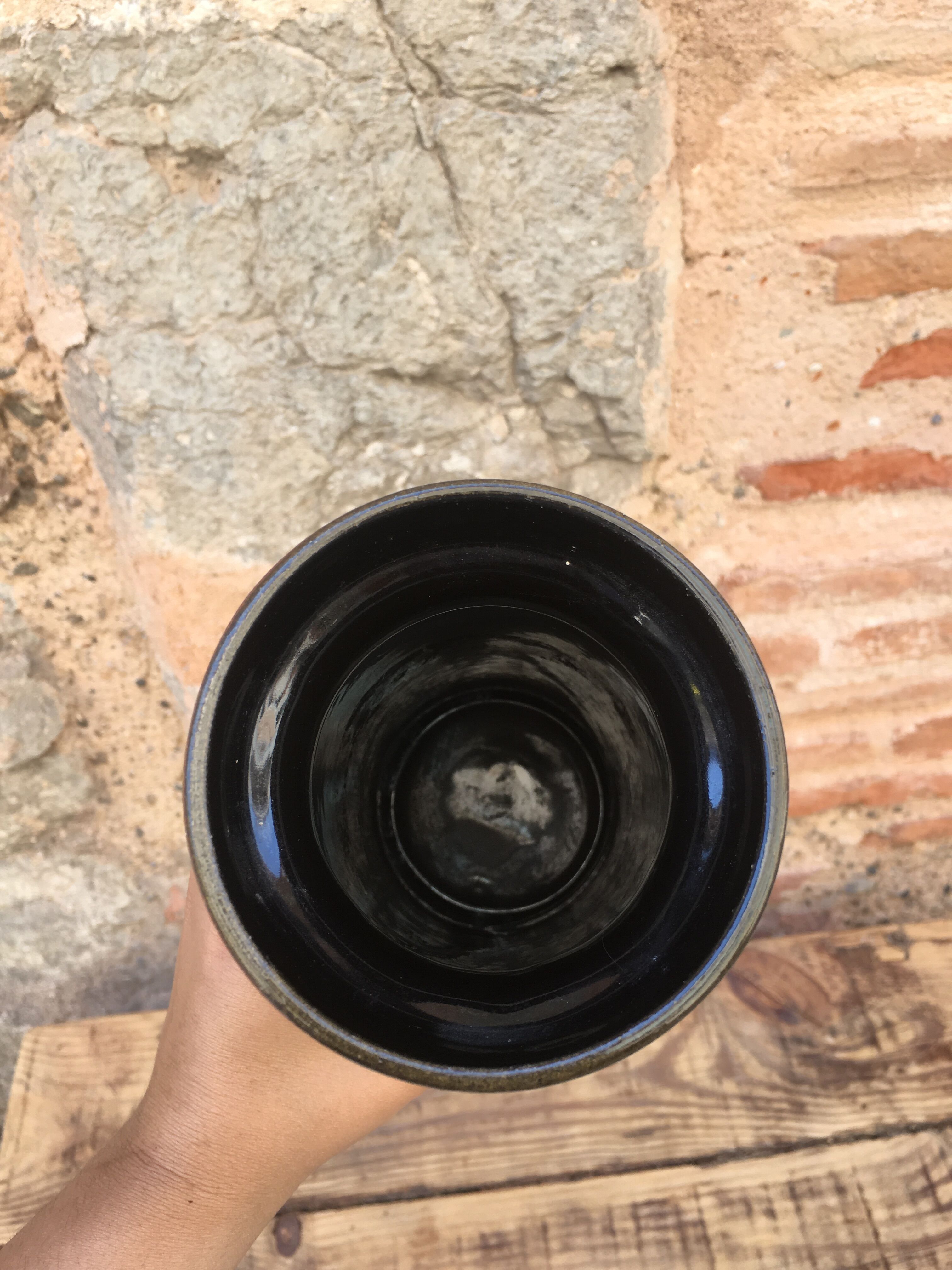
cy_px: 635
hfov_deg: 48.2
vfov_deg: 61.7
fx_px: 1063
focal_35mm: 29
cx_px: 476
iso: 25
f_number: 2.2
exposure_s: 1/100
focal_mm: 4.15
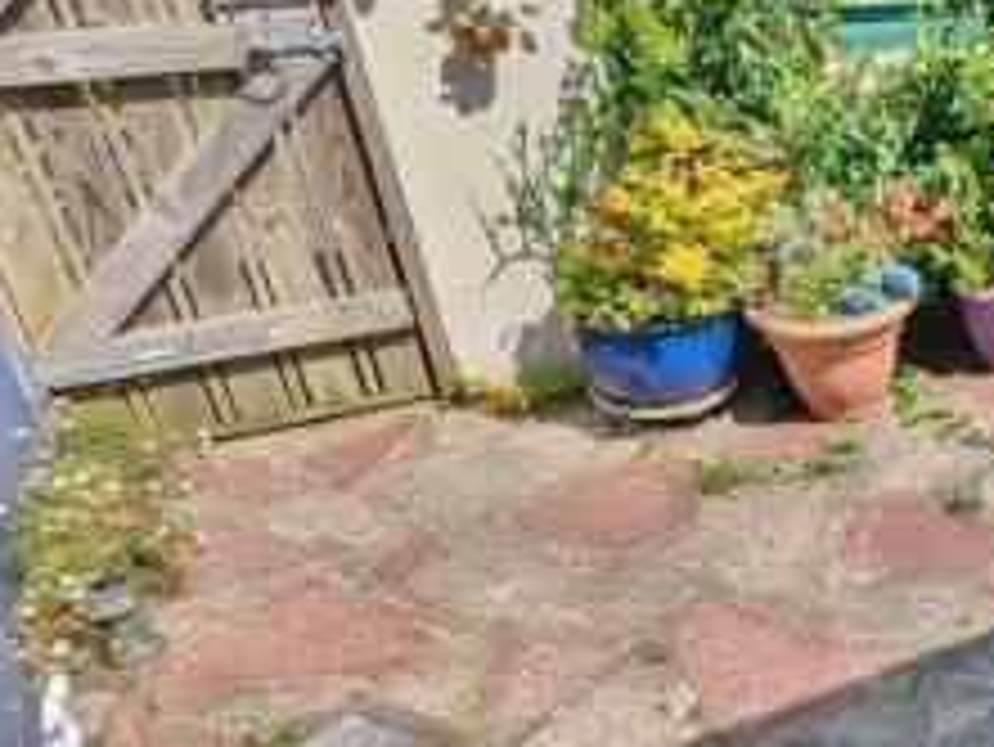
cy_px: 434
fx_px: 1207
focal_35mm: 42
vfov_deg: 34.3
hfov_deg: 34.8
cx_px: 1217
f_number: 2.2
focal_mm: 2.35
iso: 52
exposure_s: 1/1894
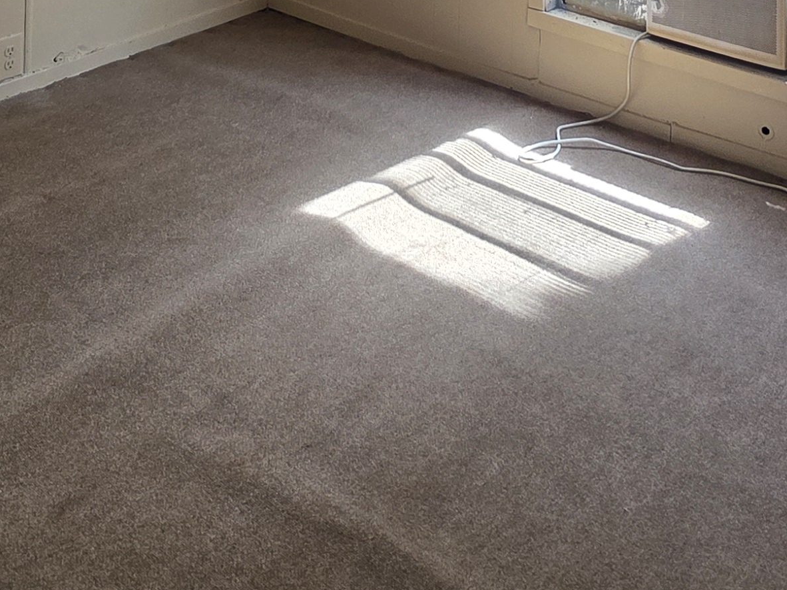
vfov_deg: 23.9
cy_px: -352
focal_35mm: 44
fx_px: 1000
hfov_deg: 43.0
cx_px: 393
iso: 80
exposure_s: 1/120
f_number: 1.9
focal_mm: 2.2
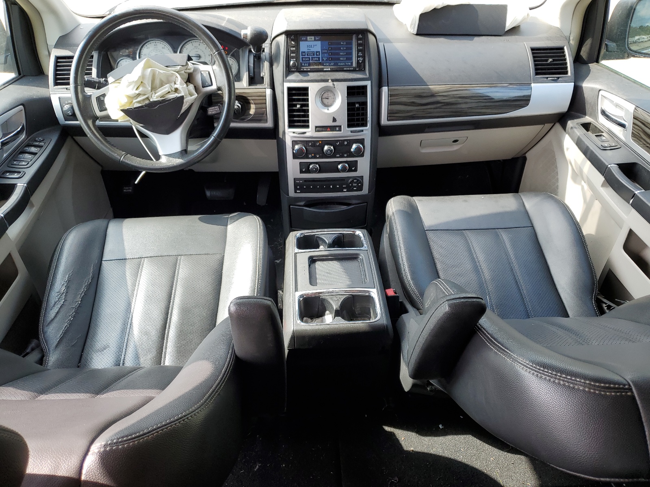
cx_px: 325
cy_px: 244
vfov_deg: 53.1
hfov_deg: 67.3
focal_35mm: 26
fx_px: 488
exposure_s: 1/294
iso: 50
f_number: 1.5
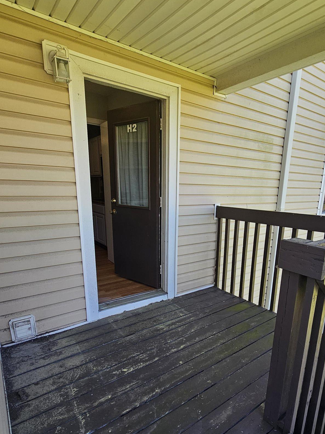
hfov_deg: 68.2
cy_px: 253
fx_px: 238
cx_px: 189
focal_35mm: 19
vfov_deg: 84.0
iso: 50
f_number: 2.2
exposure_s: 1/328
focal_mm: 2.2
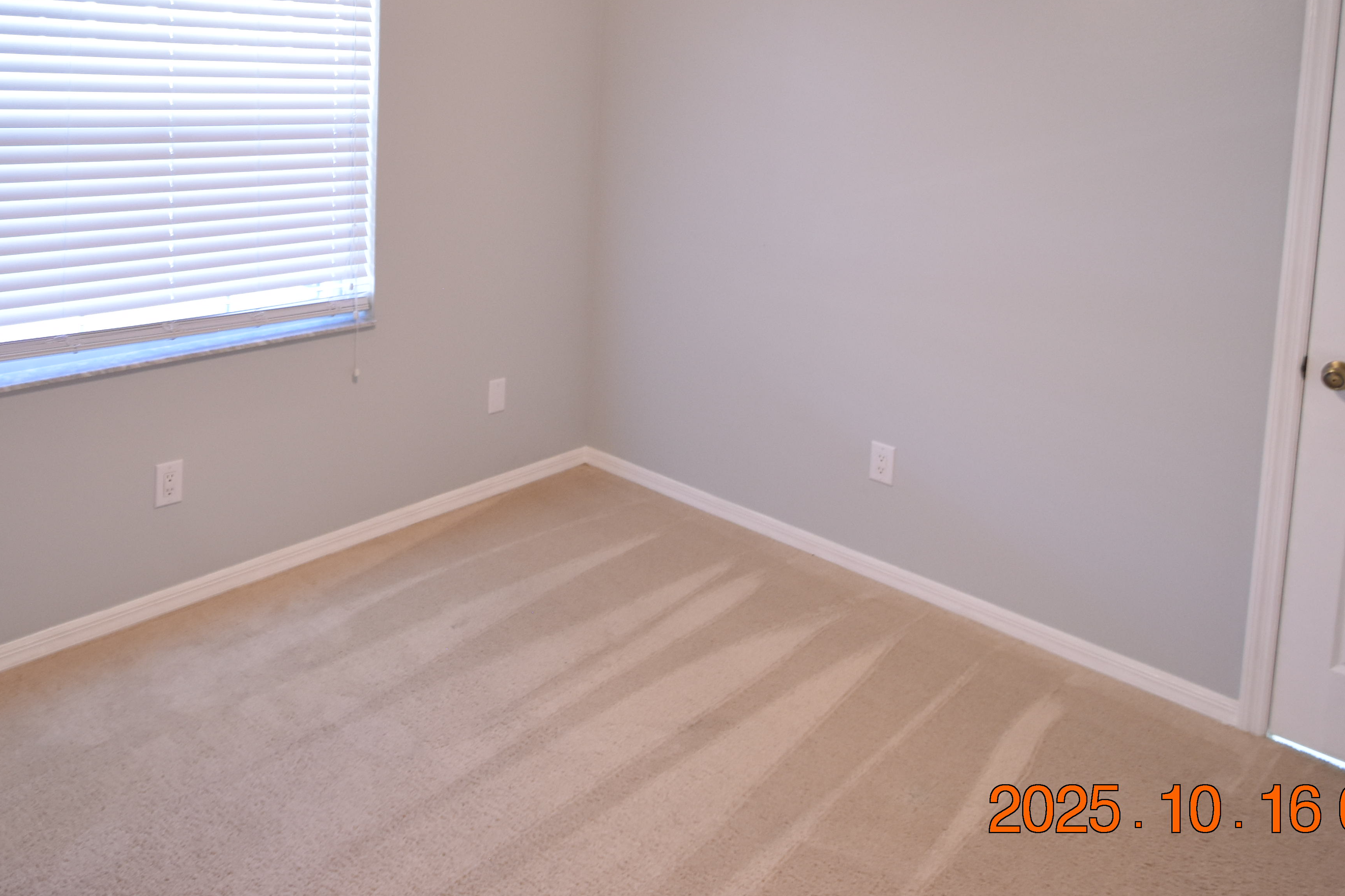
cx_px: 560
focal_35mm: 26
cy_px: 150
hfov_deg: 68.9
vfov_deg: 46.3
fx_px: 971
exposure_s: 1/20
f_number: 3.5
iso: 800
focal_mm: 10
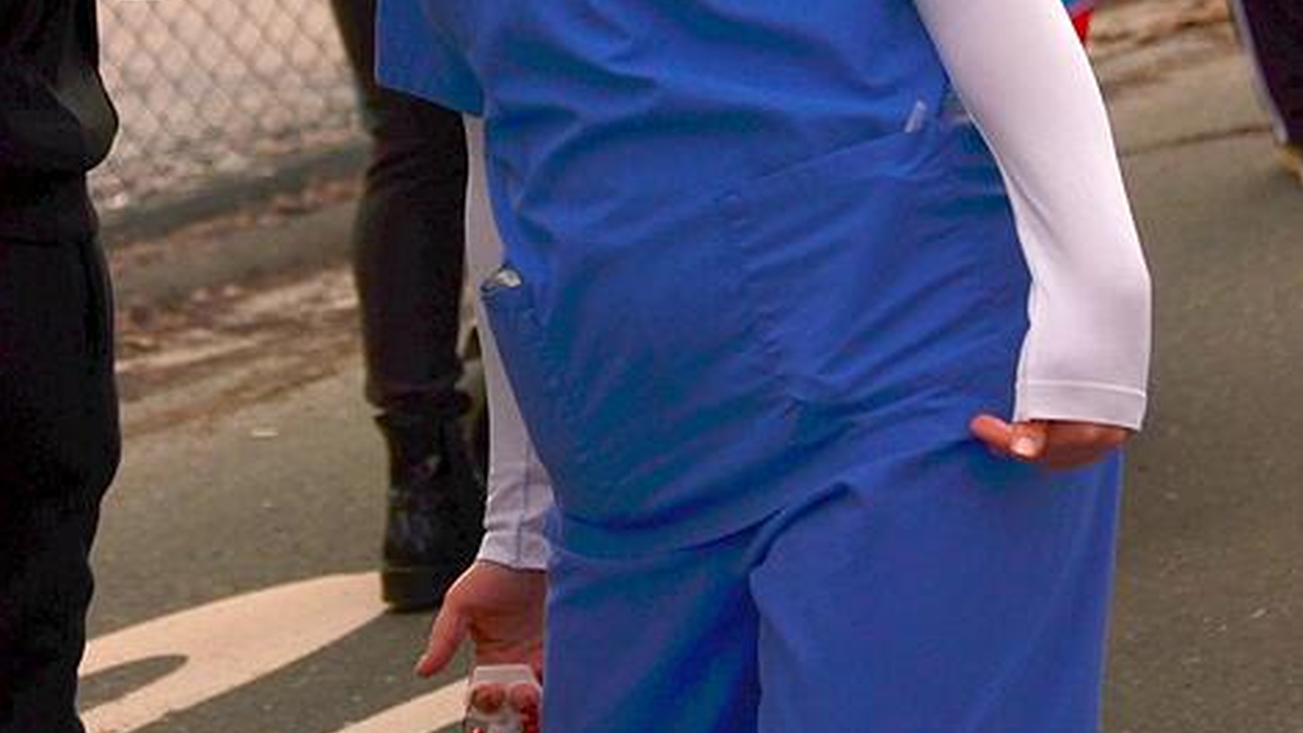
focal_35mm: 203
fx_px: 7006
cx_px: 649
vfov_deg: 6.0
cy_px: 0
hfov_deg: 10.6
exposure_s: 1/3200
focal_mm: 85
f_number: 5.6
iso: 400
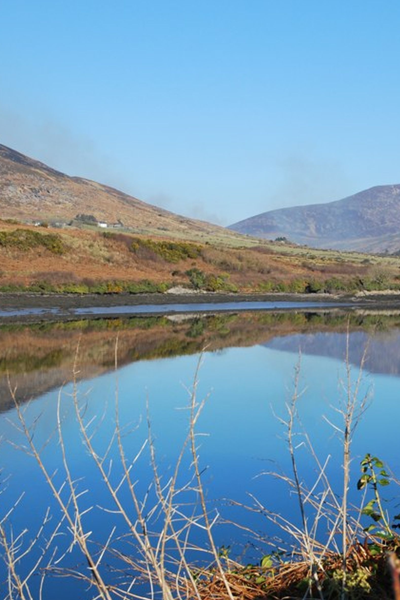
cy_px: 307
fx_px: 1217
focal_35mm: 73
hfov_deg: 18.2
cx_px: 397
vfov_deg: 27.7
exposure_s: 1/320
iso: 200
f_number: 9
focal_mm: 30
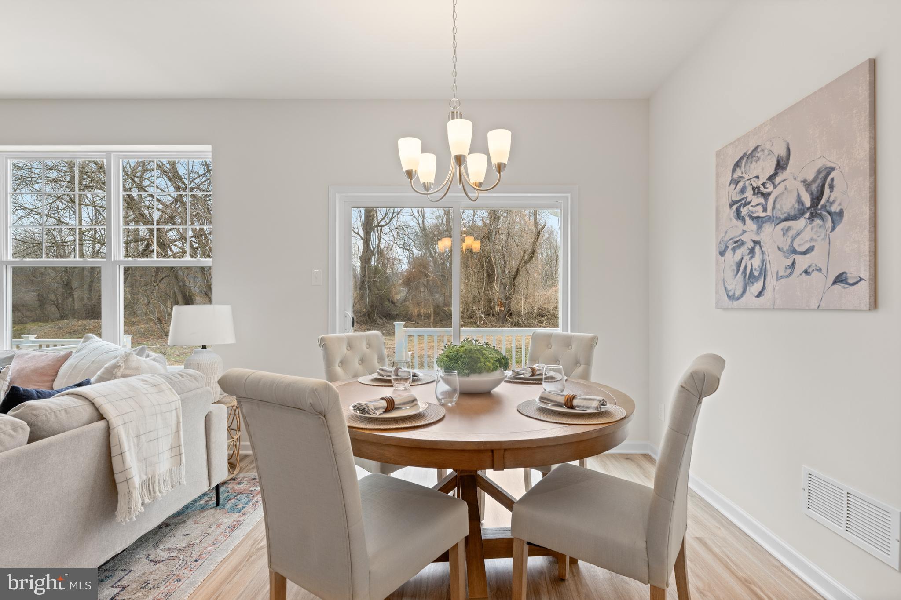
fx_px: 413
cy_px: 300
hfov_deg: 95.0
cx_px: 450
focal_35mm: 16
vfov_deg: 72.0
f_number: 8
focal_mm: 16.5
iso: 200
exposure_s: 1/10
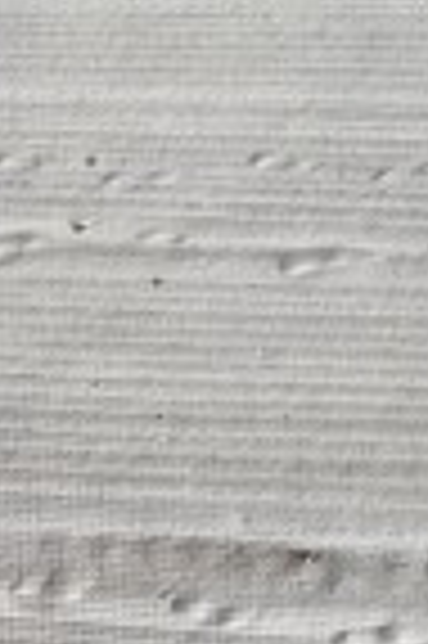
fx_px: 3057
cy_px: -1058
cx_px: 1149
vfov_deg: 10.0
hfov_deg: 7.3
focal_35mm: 171
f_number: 1.7
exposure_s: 1/7944
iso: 64
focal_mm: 6.3
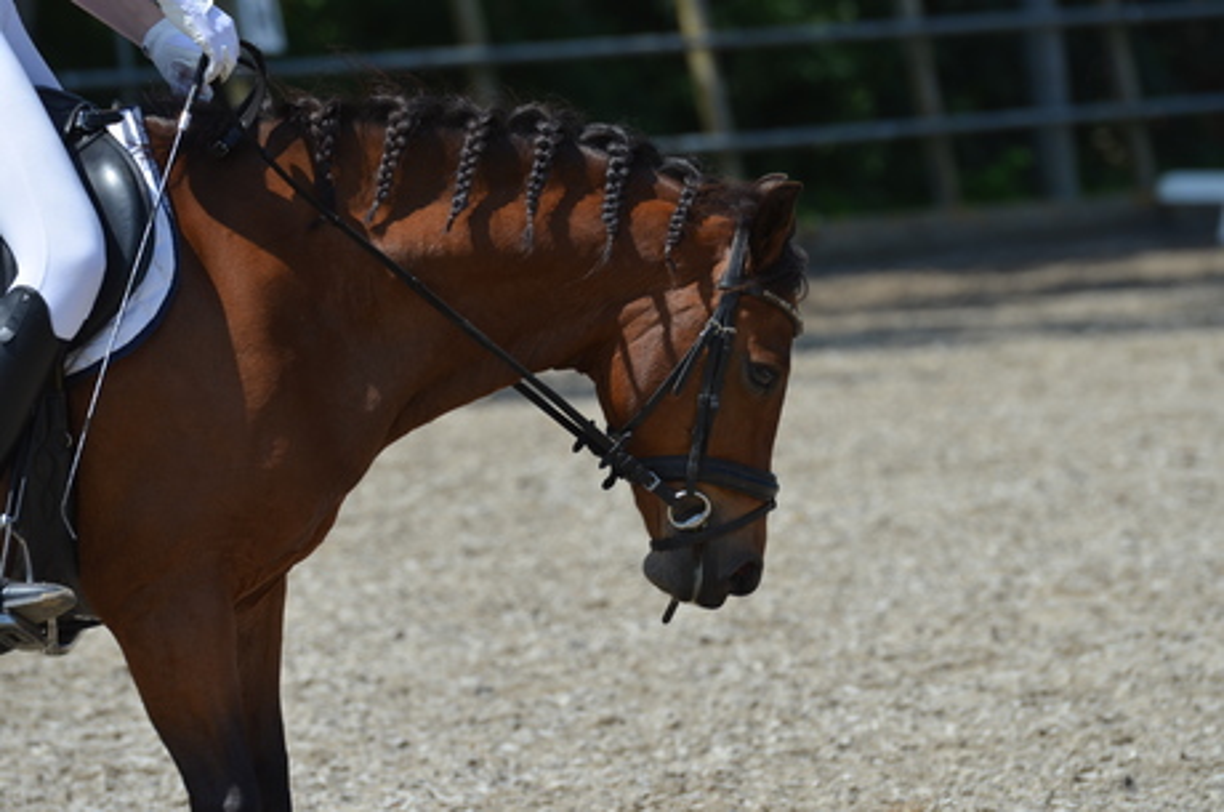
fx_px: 10182
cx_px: 612
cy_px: 406
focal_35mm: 300
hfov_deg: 6.9
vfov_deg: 4.6
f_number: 5
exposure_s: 1/800
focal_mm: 200
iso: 100
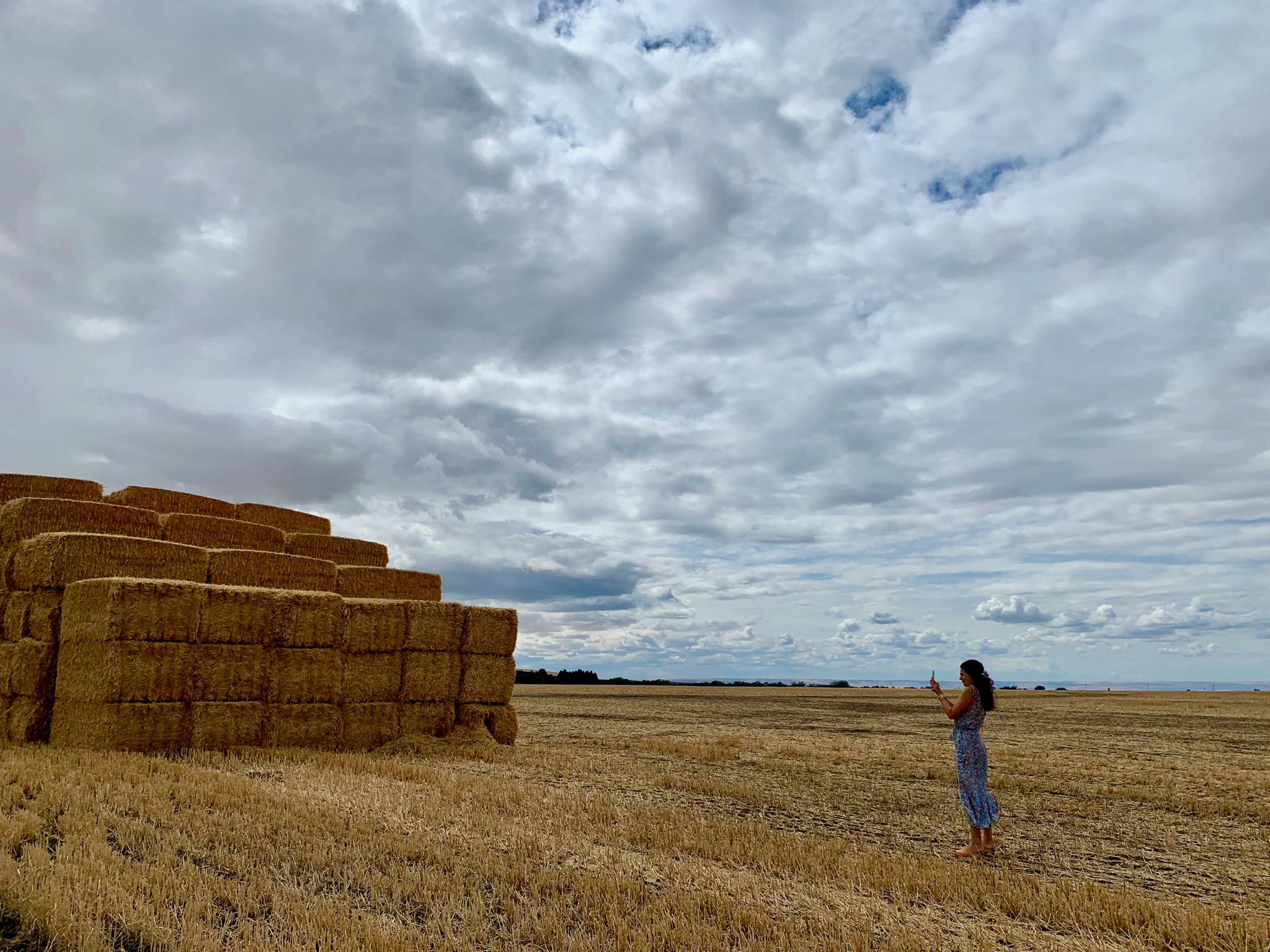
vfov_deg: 53.1
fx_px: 954
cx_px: 635
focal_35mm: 26
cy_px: 476
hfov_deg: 67.3
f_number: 1.8
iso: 25
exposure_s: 1/8696
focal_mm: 4.25
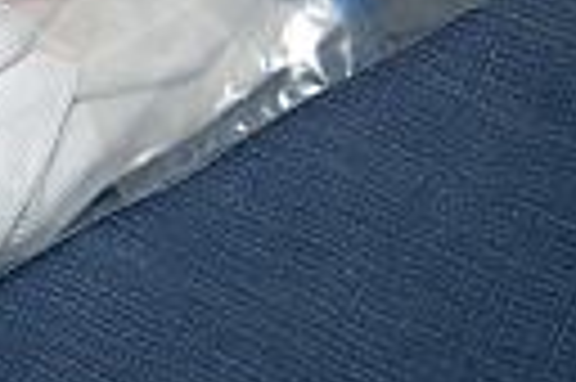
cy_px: -198
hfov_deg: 9.6
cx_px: -135
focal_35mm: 211
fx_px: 3365
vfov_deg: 6.4
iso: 200
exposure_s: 1/60
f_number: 4.5
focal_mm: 45
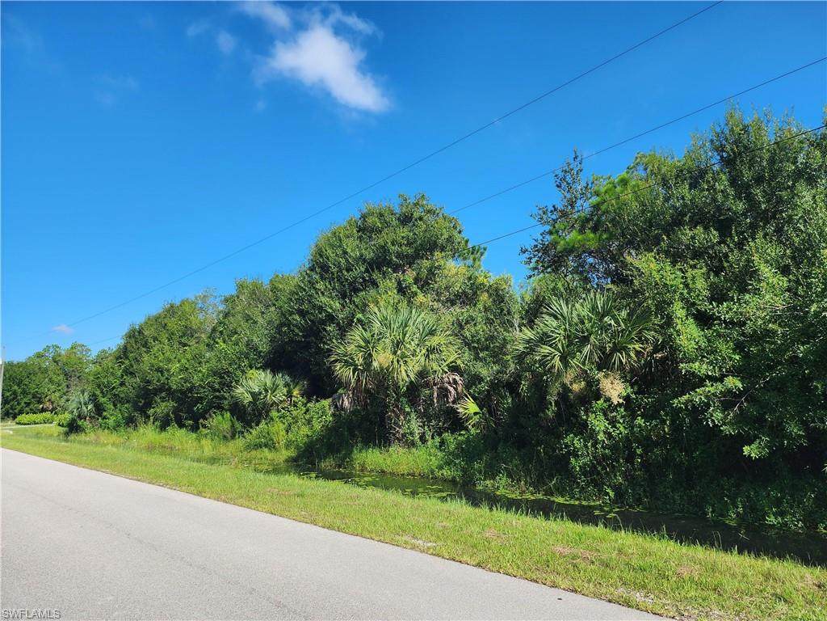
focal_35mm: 23
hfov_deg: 73.9
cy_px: 310
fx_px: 549
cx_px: 414
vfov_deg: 58.9
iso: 12
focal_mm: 6.4
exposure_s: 1/734
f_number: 1.8
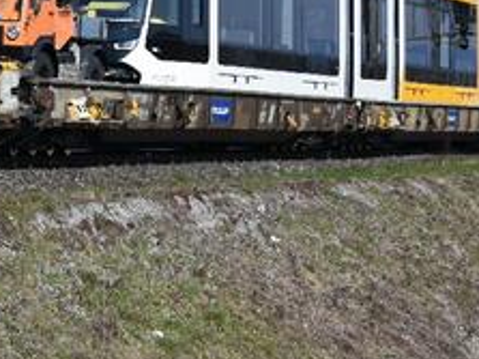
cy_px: -31
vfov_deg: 8.4
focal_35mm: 176
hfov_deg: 11.1
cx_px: -67
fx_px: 2434
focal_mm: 34
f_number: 5.6
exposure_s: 1/1250
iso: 200
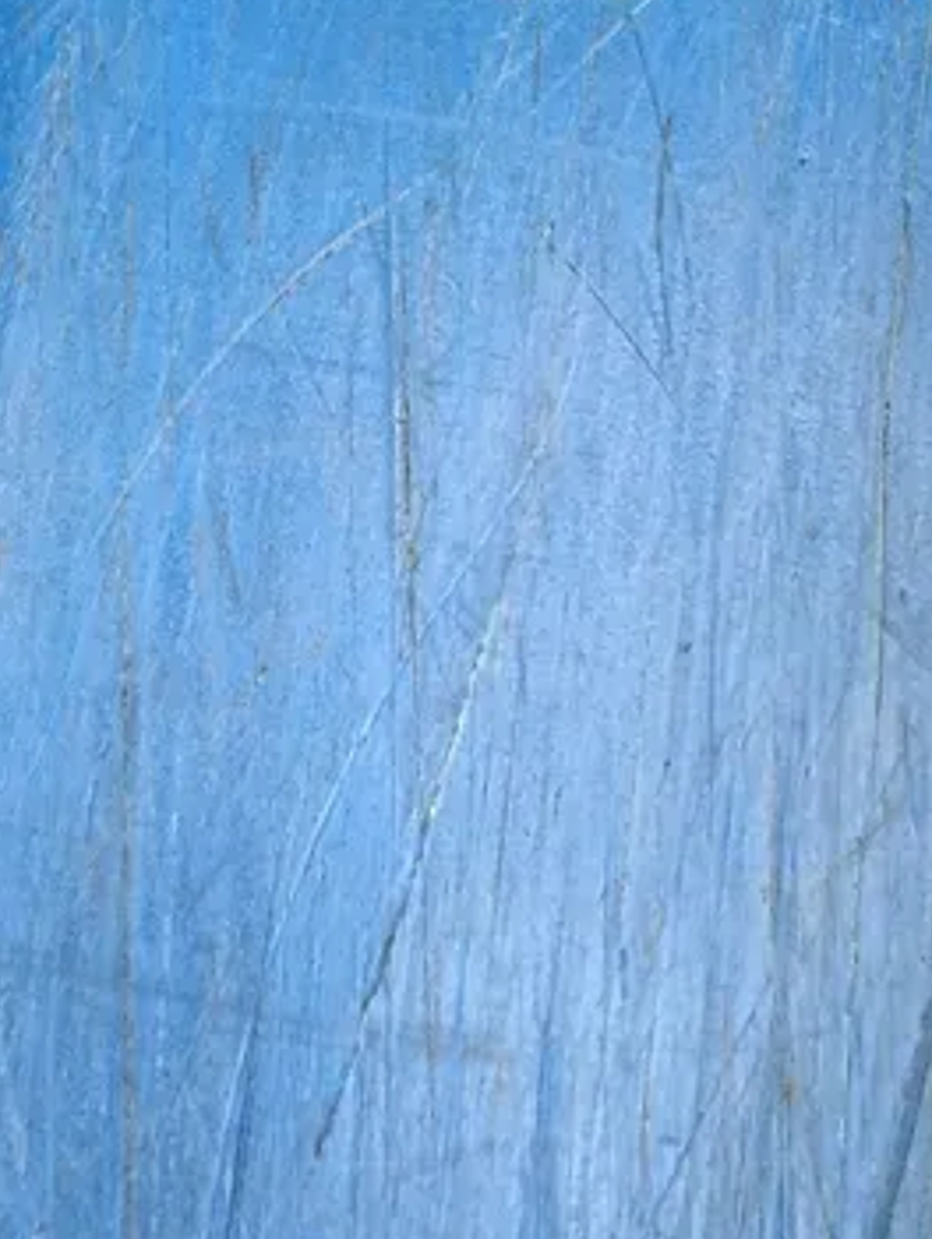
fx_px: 3046
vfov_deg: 20.2
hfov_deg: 16.9
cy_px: -544
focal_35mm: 85
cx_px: 974
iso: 25
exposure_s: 1/33
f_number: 1.8
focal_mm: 4
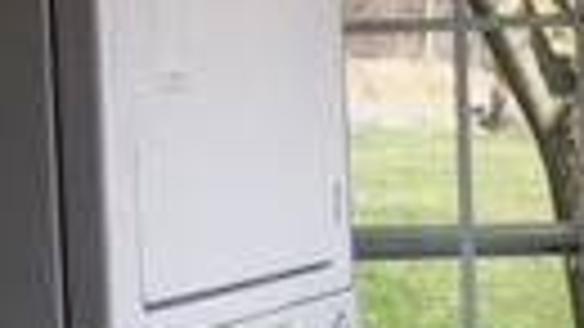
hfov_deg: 13.7
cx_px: 494
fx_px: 2415
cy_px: 391
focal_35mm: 156
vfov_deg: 7.7
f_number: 2.2
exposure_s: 1/407
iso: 25
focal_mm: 4.15
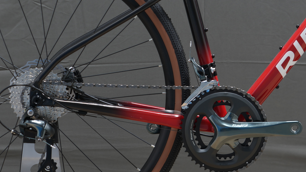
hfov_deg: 11.0
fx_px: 1582
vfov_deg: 6.2
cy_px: -8
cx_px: 251
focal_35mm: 195
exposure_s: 1/6
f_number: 5
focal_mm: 70
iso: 100
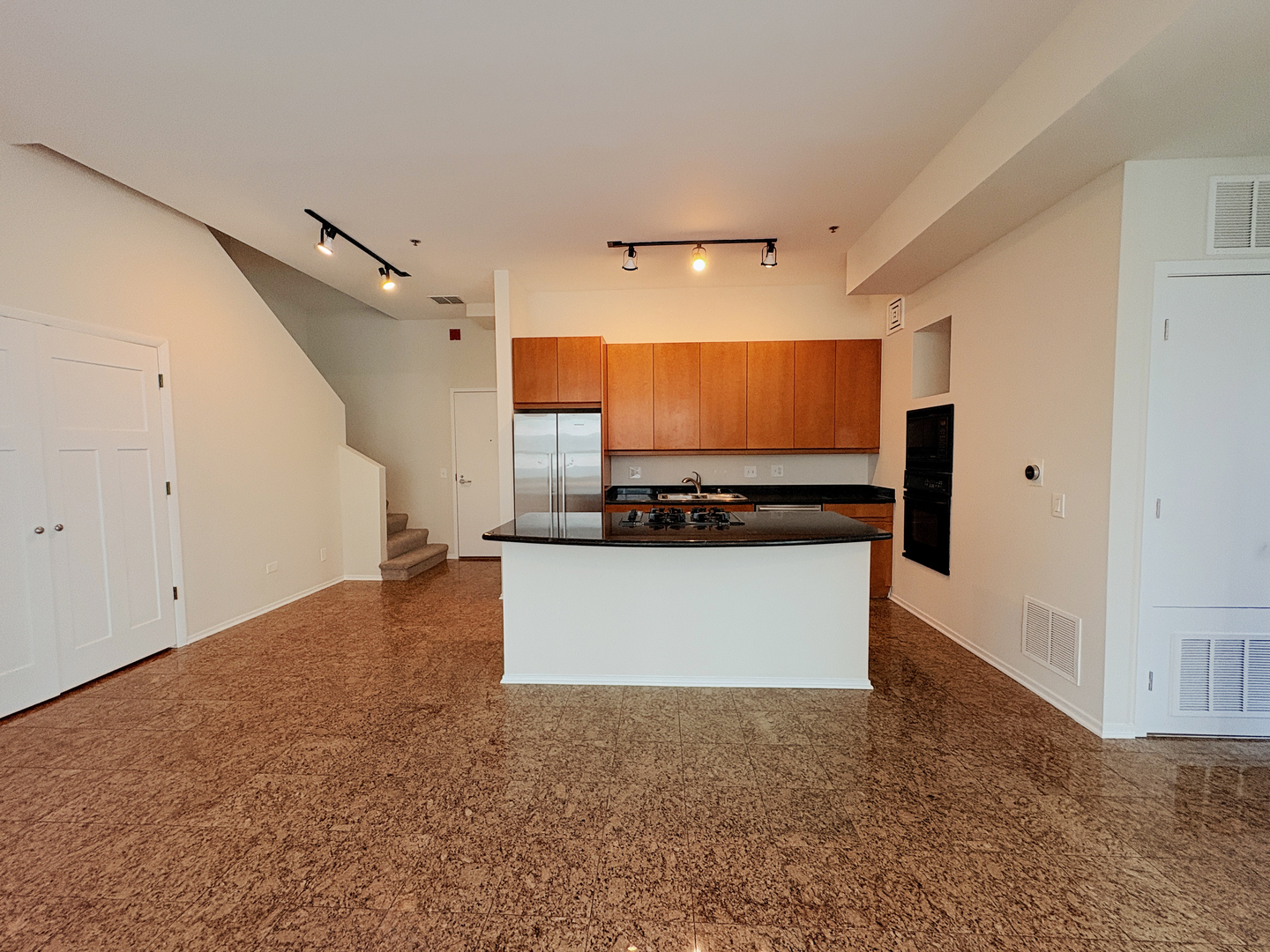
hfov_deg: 102.1
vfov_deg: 85.7
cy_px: 476
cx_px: 635
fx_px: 514
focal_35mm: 14
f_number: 2.2
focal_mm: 2.22
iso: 160
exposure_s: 1/120
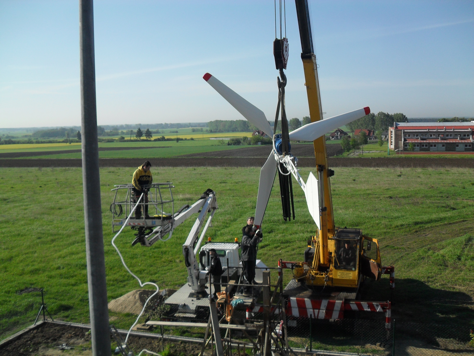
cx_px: 237
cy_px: 178
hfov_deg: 52.6
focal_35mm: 35
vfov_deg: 40.7
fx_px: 479
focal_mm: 6.2
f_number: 8.9
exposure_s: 1/125
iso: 100
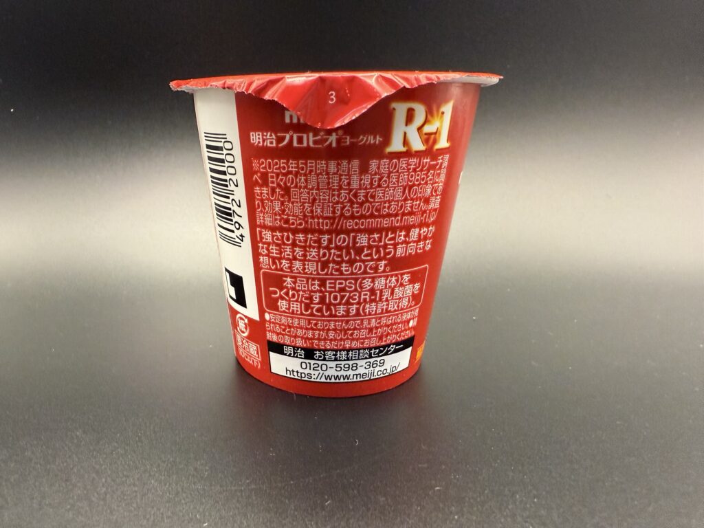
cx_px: 352
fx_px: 488
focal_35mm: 24
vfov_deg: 56.8
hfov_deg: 71.6
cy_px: 264
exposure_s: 1/60
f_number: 2.2
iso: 400
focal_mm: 2.22
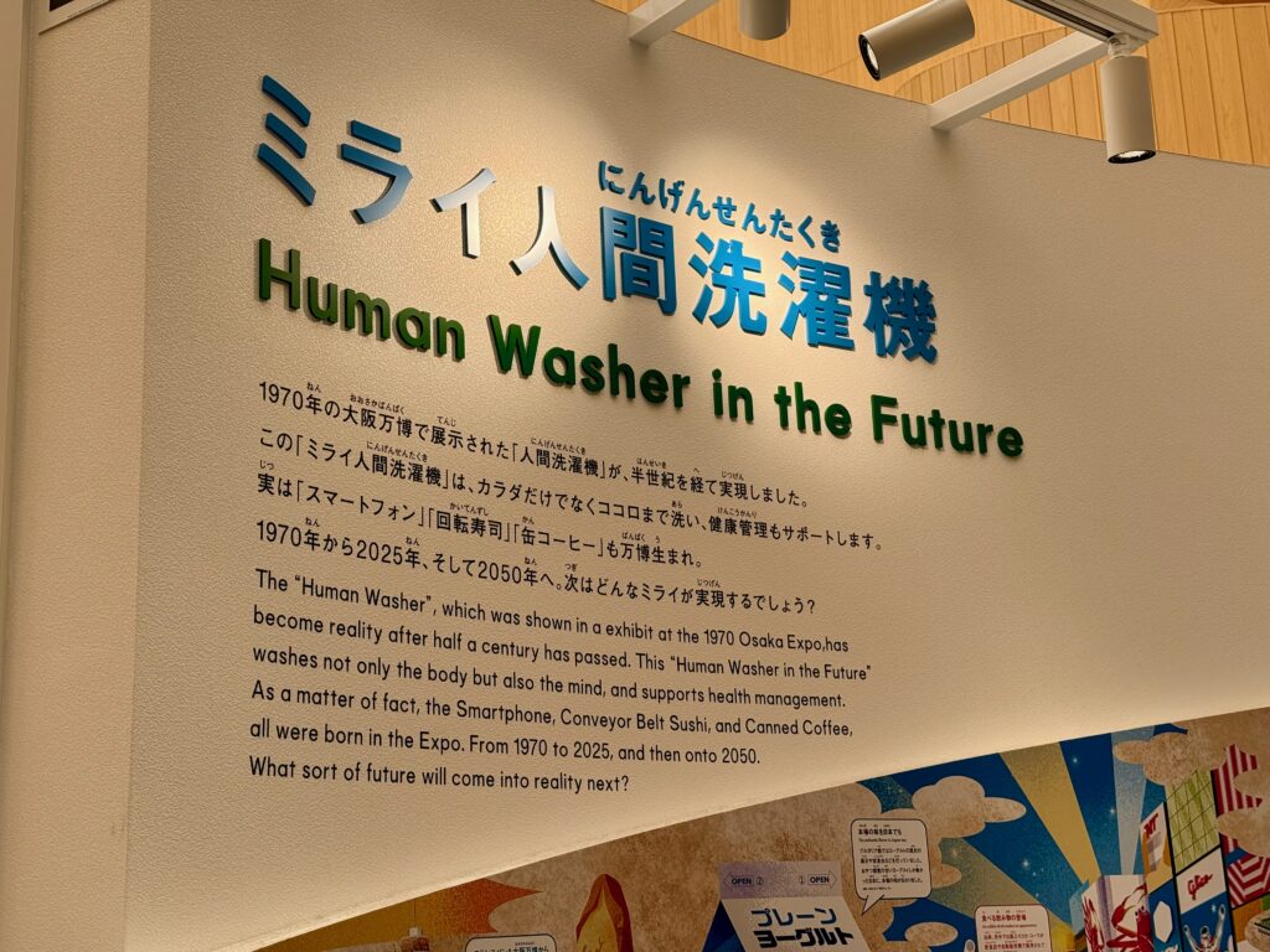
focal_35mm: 48
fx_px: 1761
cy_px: 476
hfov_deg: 39.7
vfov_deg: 30.3
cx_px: 635
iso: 64
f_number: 1.78
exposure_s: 1/917
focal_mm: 6.76
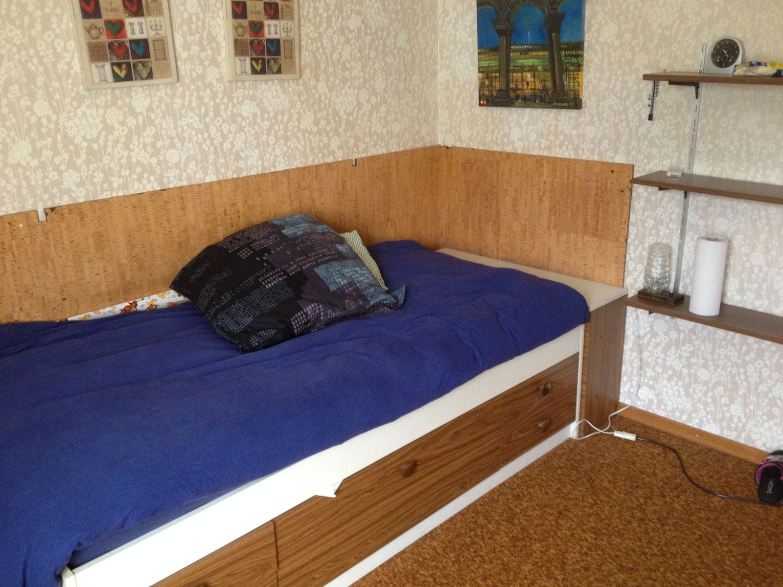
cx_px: 392
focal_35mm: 35
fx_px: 792
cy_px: 294
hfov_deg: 52.6
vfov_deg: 40.7
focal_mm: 4.28
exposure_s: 1/20
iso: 250
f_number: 2.4
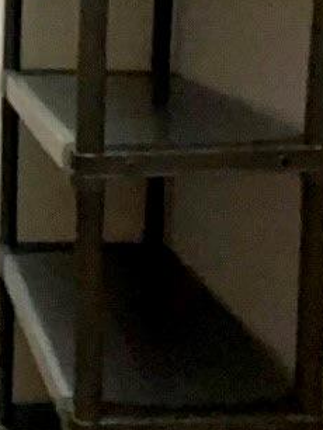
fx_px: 1205
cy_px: 119
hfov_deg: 14.7
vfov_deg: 20.1
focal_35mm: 97
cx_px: -84
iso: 640
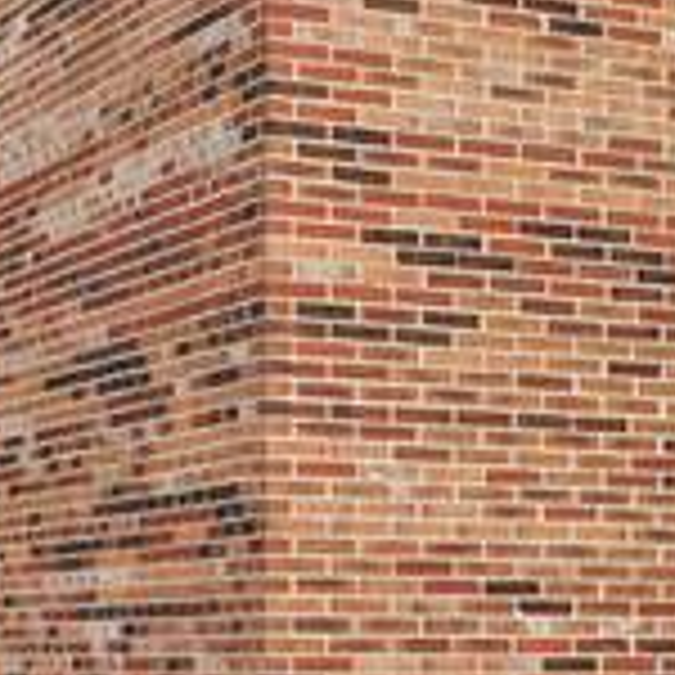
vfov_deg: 12.0
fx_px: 3199
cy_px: 376
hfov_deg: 10.0
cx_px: 1804
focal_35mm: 145
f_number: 6.3
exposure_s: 1/100
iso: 80
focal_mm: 20
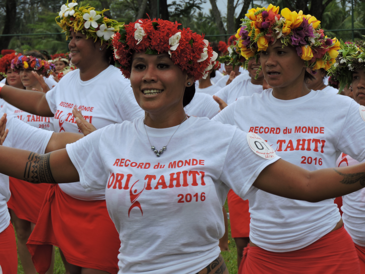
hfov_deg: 9.0
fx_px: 2320
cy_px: 137
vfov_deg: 6.8
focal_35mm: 220
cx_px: 182
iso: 100
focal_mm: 39.4
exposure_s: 1/100
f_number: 7.6
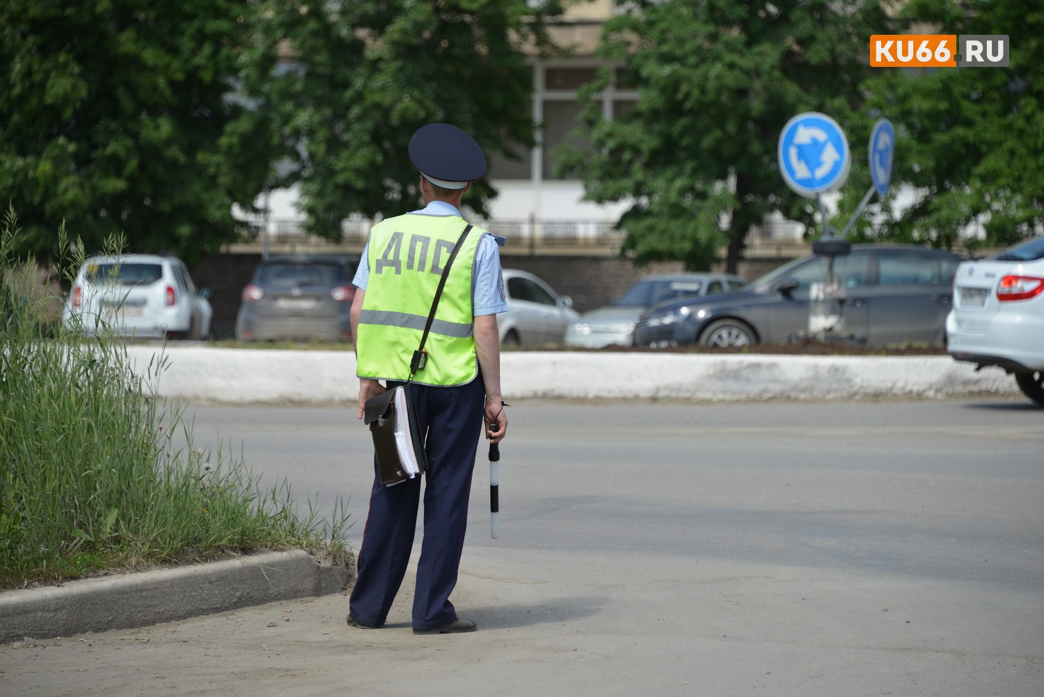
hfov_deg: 8.9
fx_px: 6672
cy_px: 348
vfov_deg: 6.0
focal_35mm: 230
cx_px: 522
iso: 200
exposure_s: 1/500
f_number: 6.7
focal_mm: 230
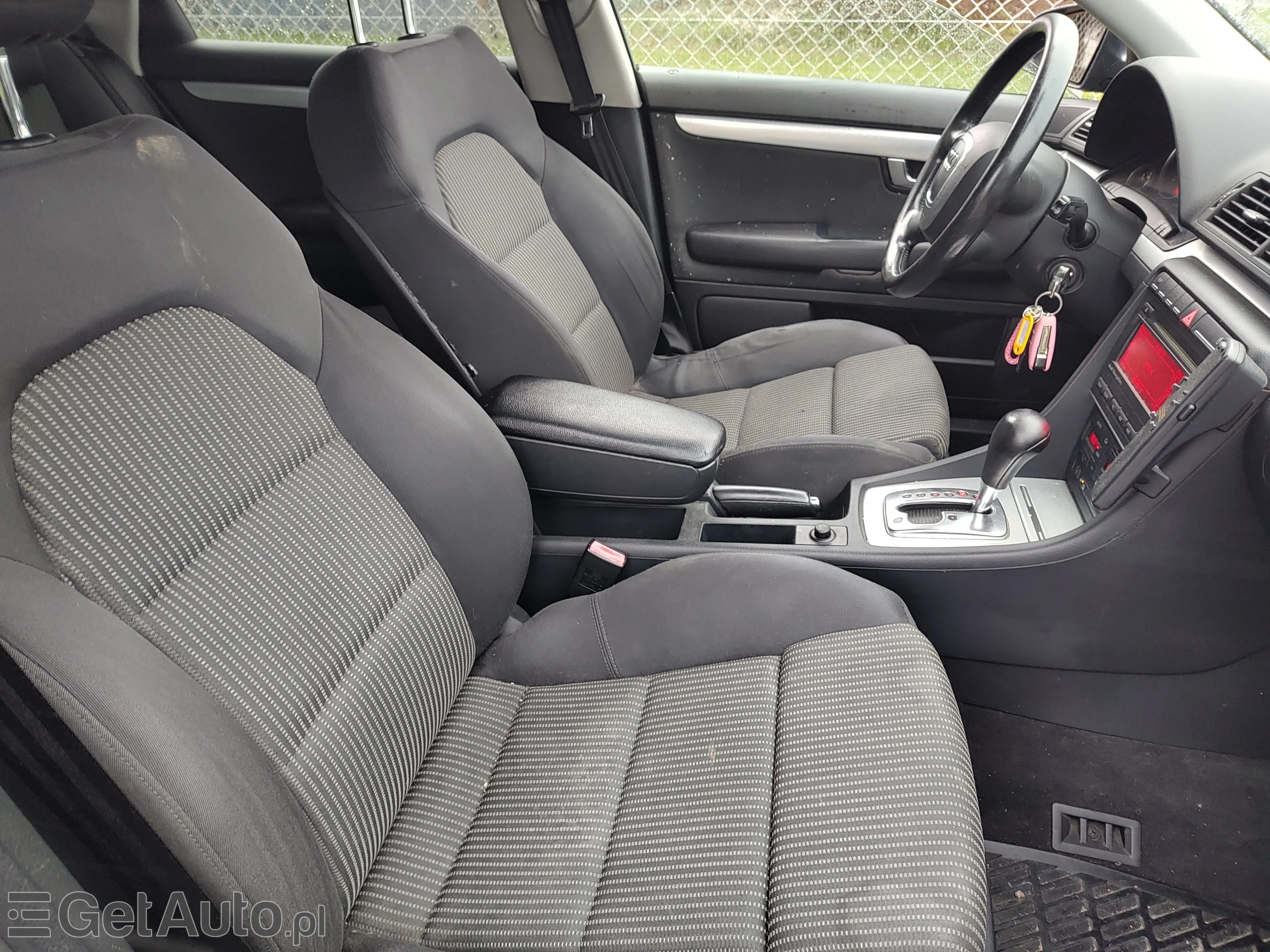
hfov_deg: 73.9
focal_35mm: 23
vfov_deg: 58.9
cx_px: 635
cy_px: 476
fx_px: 844
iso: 380
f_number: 1.8
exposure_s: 1/50
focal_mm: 5.56
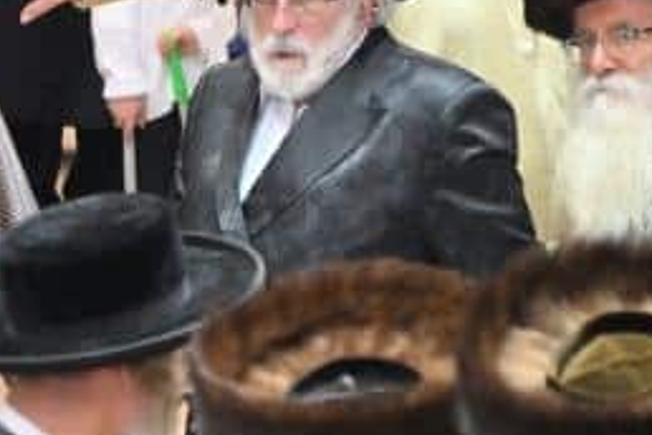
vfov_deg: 1.9
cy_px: 283
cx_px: 263
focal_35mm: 714
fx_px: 12930
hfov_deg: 2.9
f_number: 4
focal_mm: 120
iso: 500
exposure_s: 1/160
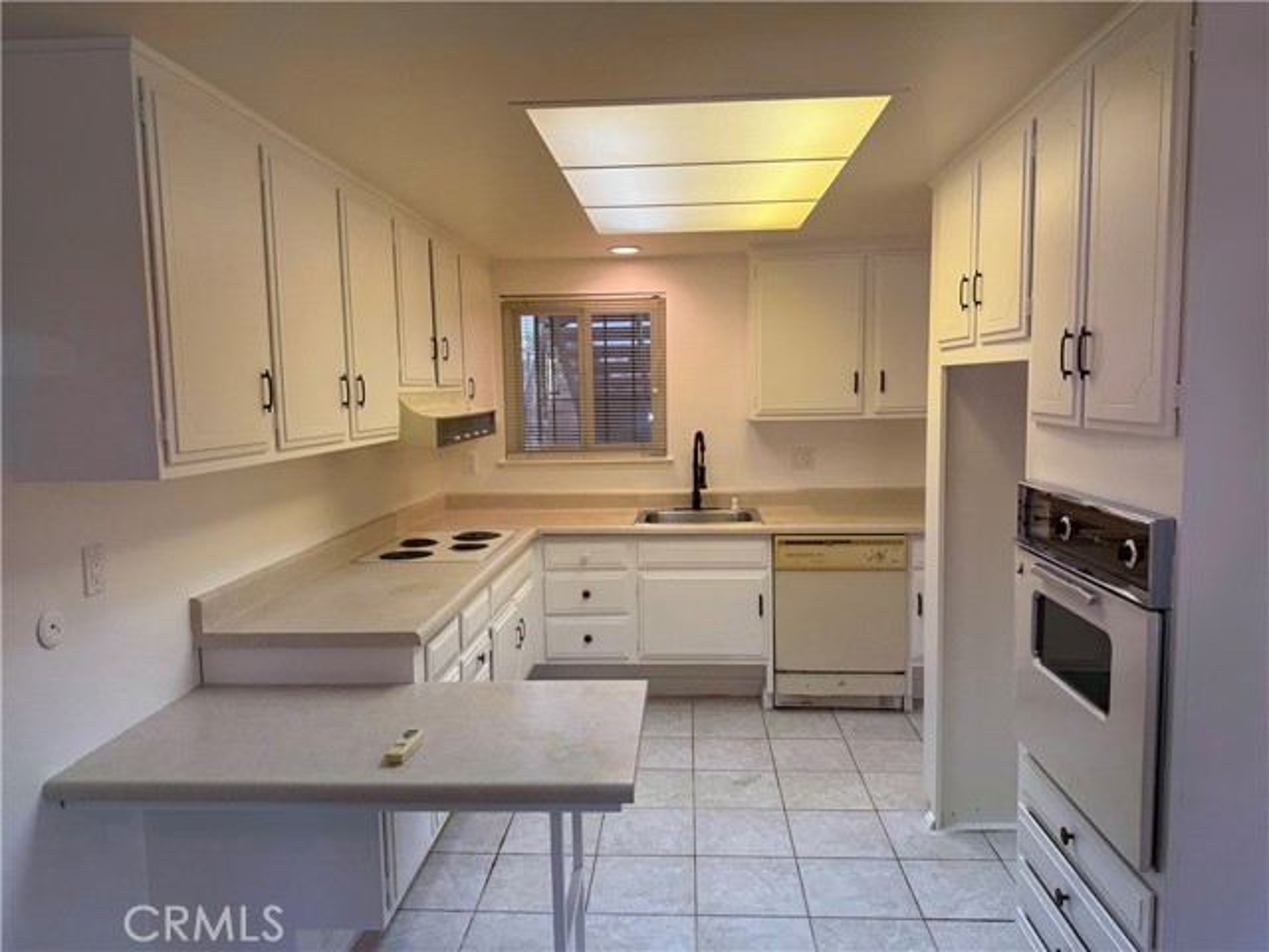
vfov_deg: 56.8
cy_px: 476
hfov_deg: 71.6
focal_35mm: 24
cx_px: 634
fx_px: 880
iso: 100
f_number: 1.78
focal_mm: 6.76
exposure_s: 1/180
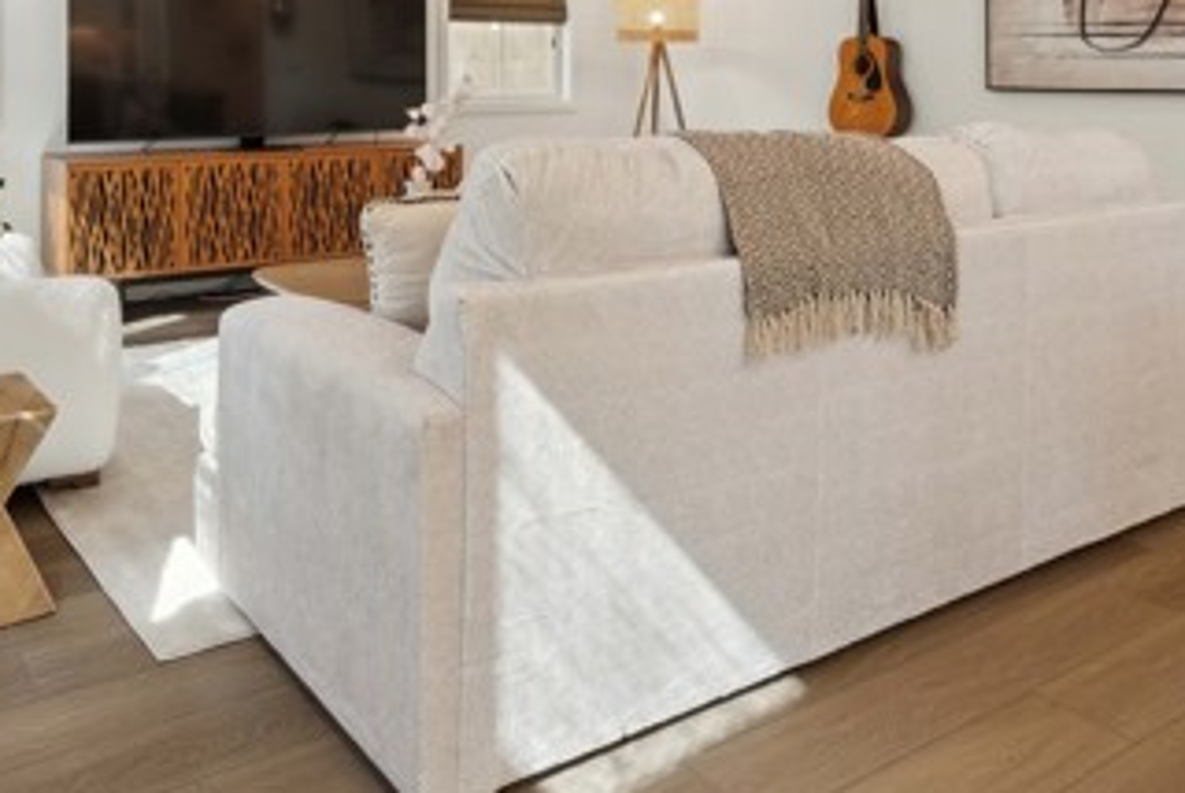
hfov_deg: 57.8
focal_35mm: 32
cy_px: 109
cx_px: 430
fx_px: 1054
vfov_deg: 38.9
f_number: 11
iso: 800
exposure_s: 1/13
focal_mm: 16
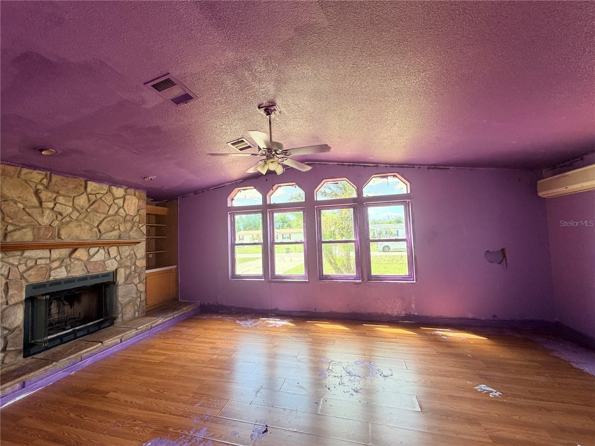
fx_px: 241
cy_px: 223
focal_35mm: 14
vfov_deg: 85.7
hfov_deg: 102.1
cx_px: 298
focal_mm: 2.22
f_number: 2.2
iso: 160
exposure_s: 1/121
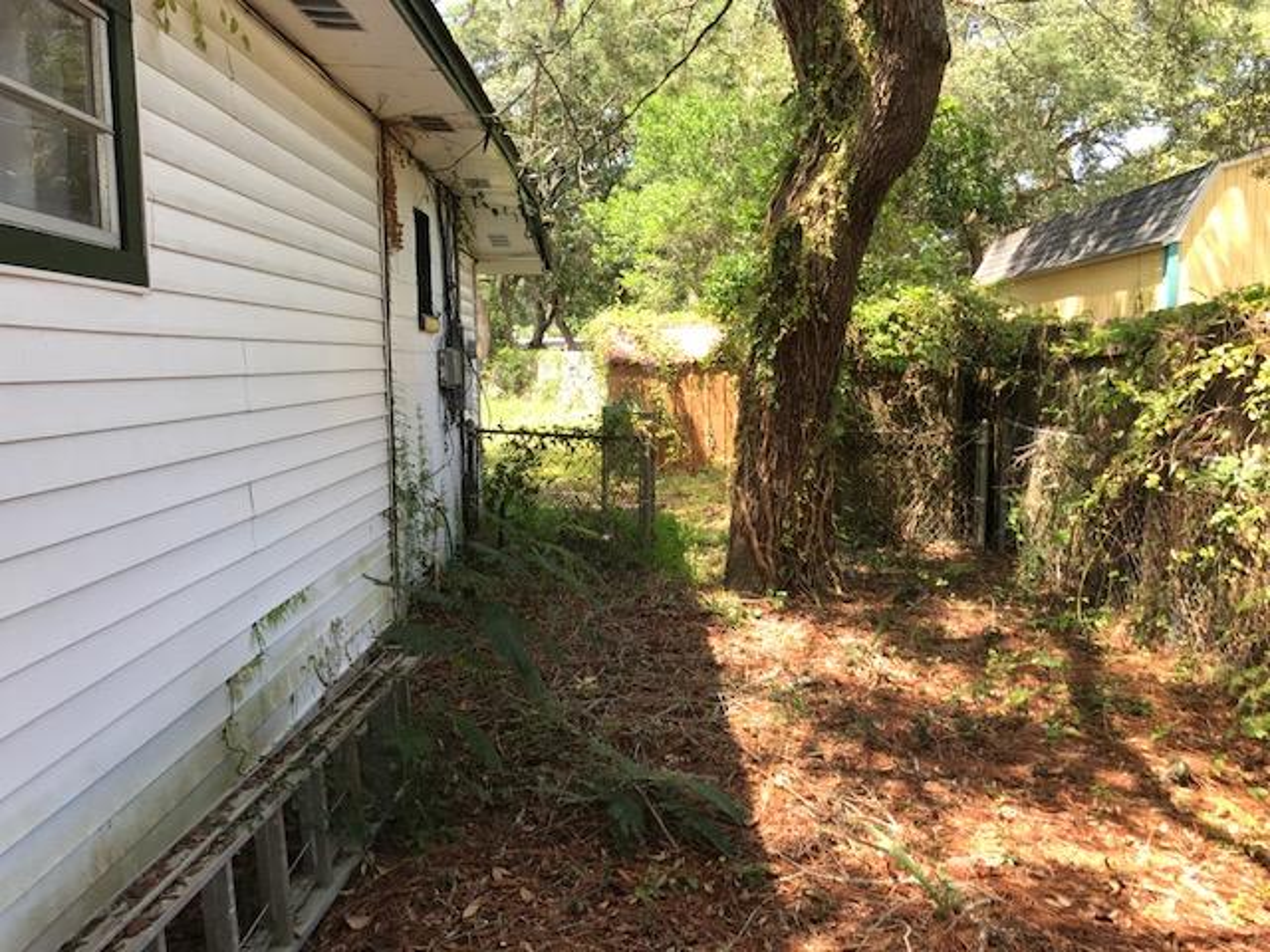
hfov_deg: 63.4
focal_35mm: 28
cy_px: 476
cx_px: 635
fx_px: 1027
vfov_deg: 49.7
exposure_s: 1/204
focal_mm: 3.99
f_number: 1.8
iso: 20
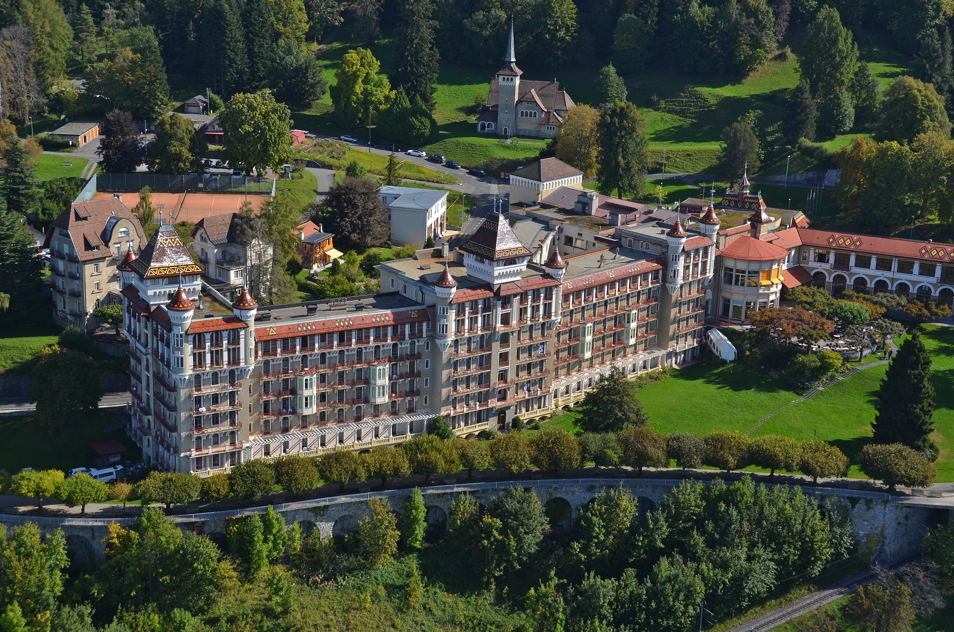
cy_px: 314
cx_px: 480
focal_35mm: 58
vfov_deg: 23.3
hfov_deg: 34.5
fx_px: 1534
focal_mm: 38
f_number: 9
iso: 160
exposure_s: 1/500
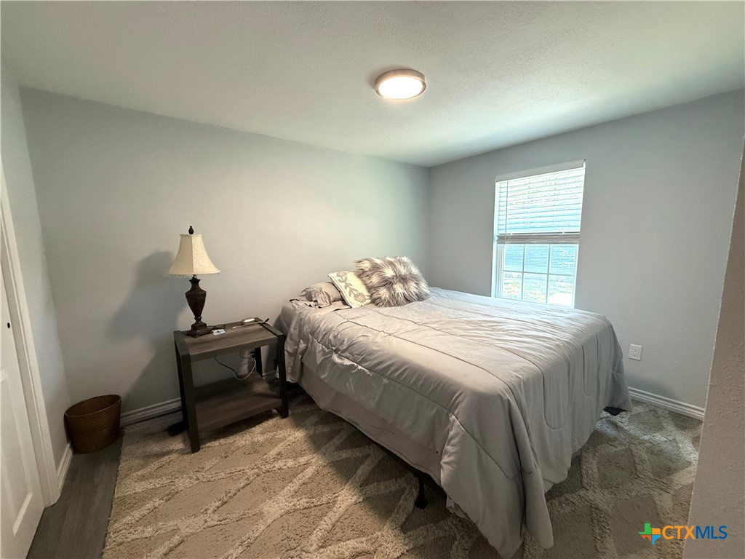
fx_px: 301
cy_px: 280
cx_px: 372
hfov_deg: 102.1
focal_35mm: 14
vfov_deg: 85.7
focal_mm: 2.22
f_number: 2.2
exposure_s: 1/120
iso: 400
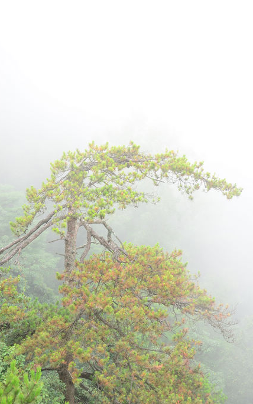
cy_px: 201
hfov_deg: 23.7
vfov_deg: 37.2
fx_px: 602
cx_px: 133
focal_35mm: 55
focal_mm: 35
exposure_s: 1/10
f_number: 8
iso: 200
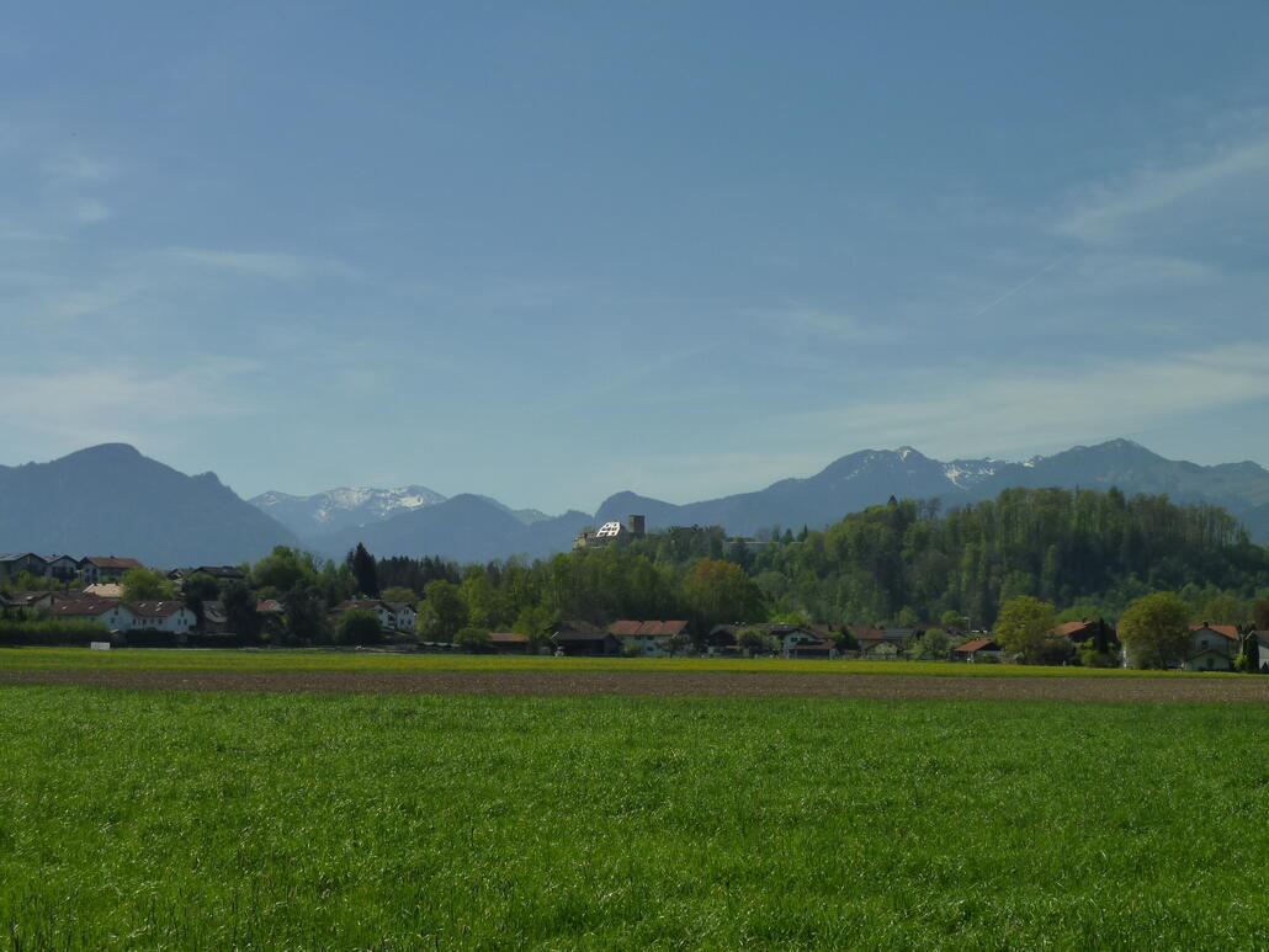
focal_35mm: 54
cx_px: 634
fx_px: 1980
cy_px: 476
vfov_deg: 27.0
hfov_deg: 35.5
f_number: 14
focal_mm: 9.7
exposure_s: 1/160
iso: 125
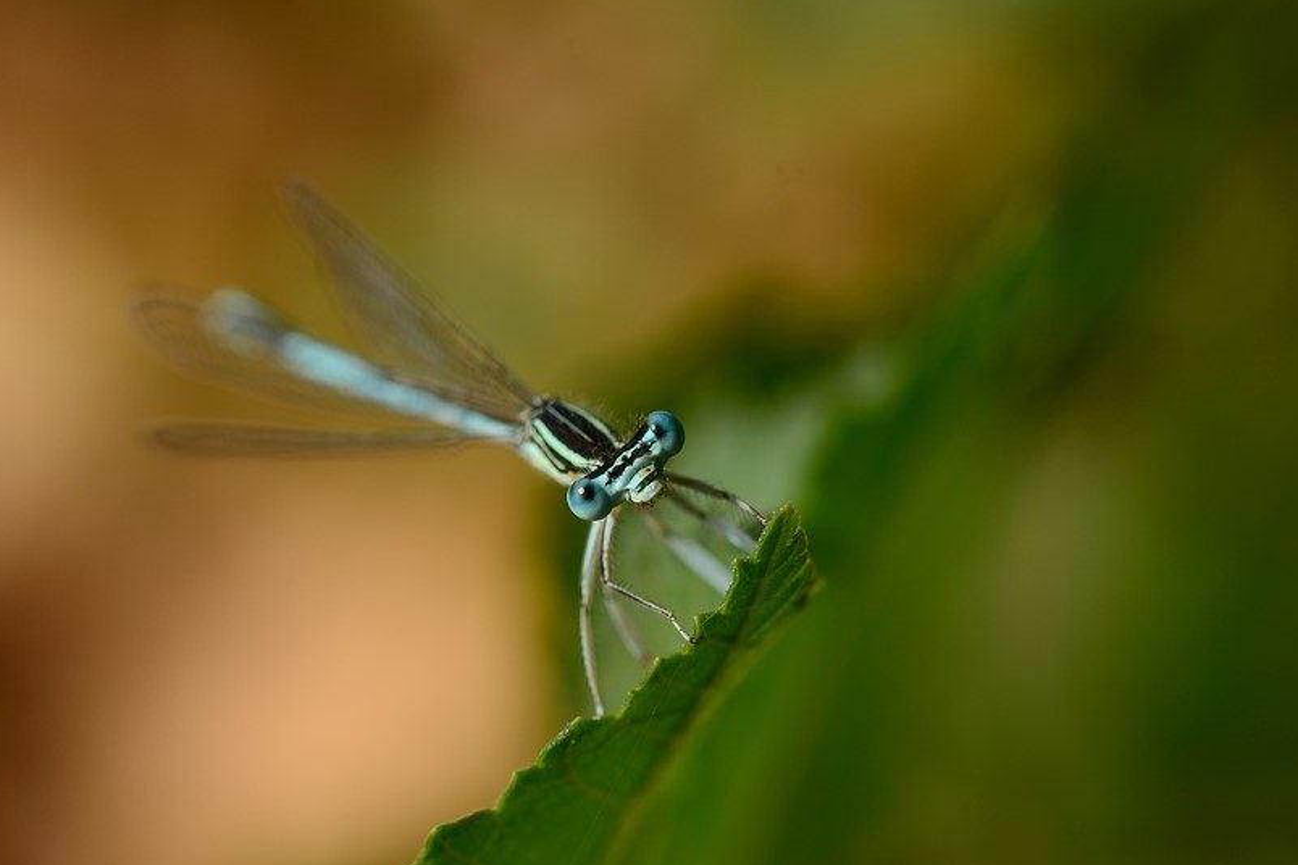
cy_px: 533
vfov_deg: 6.8
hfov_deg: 10.3
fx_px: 7234
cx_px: 660
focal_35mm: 201
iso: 100
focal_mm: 105
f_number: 9
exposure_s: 1/250
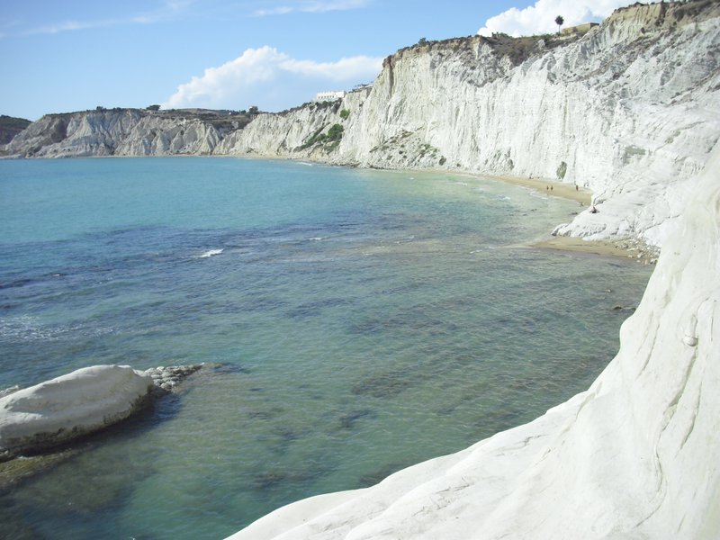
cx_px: 360
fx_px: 790
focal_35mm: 38
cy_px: 270
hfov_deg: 49.0
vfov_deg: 37.7
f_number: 8
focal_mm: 6.2
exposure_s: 1/250
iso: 100
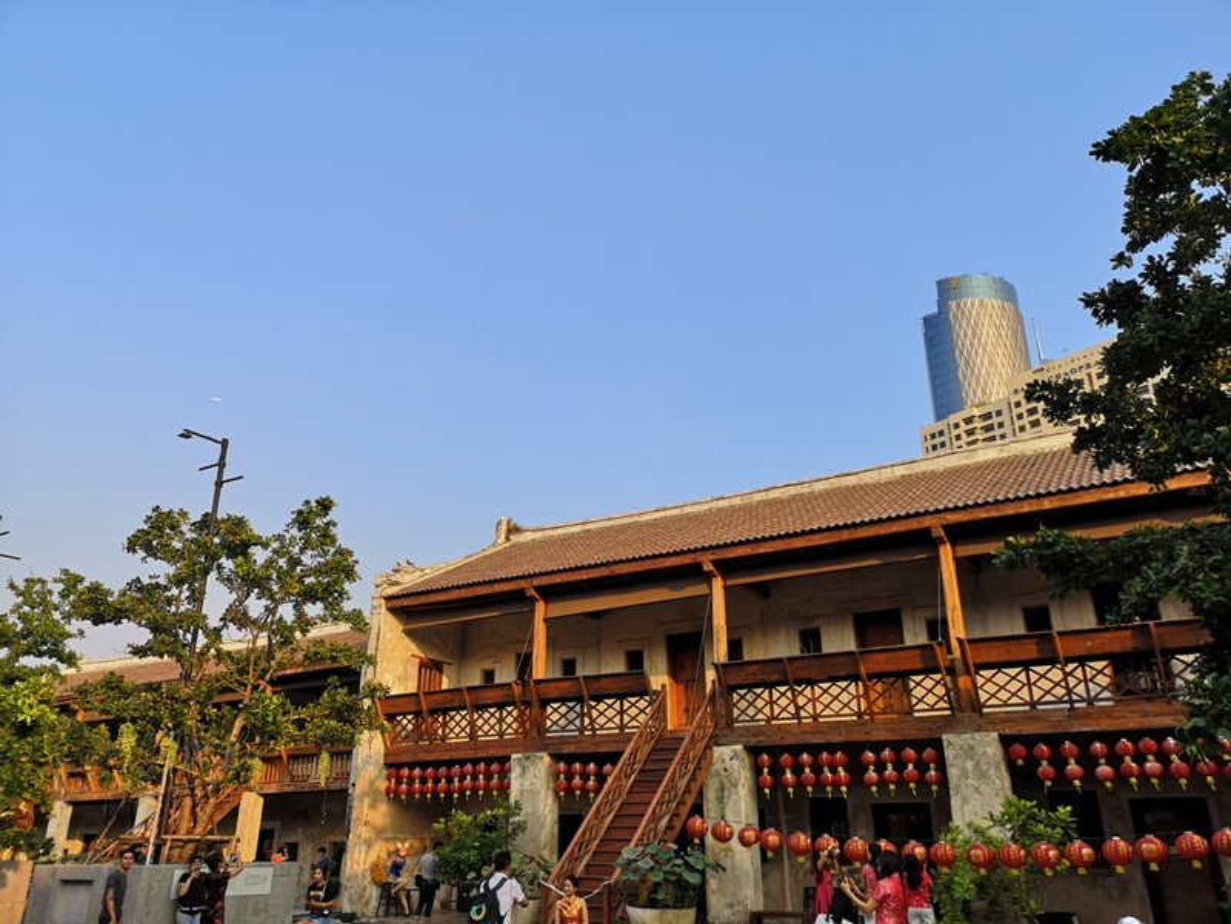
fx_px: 960
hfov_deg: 65.3
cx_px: 616
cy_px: 462
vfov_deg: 51.4
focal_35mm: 27
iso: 50
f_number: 1.8
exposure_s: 1/899
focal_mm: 3.95
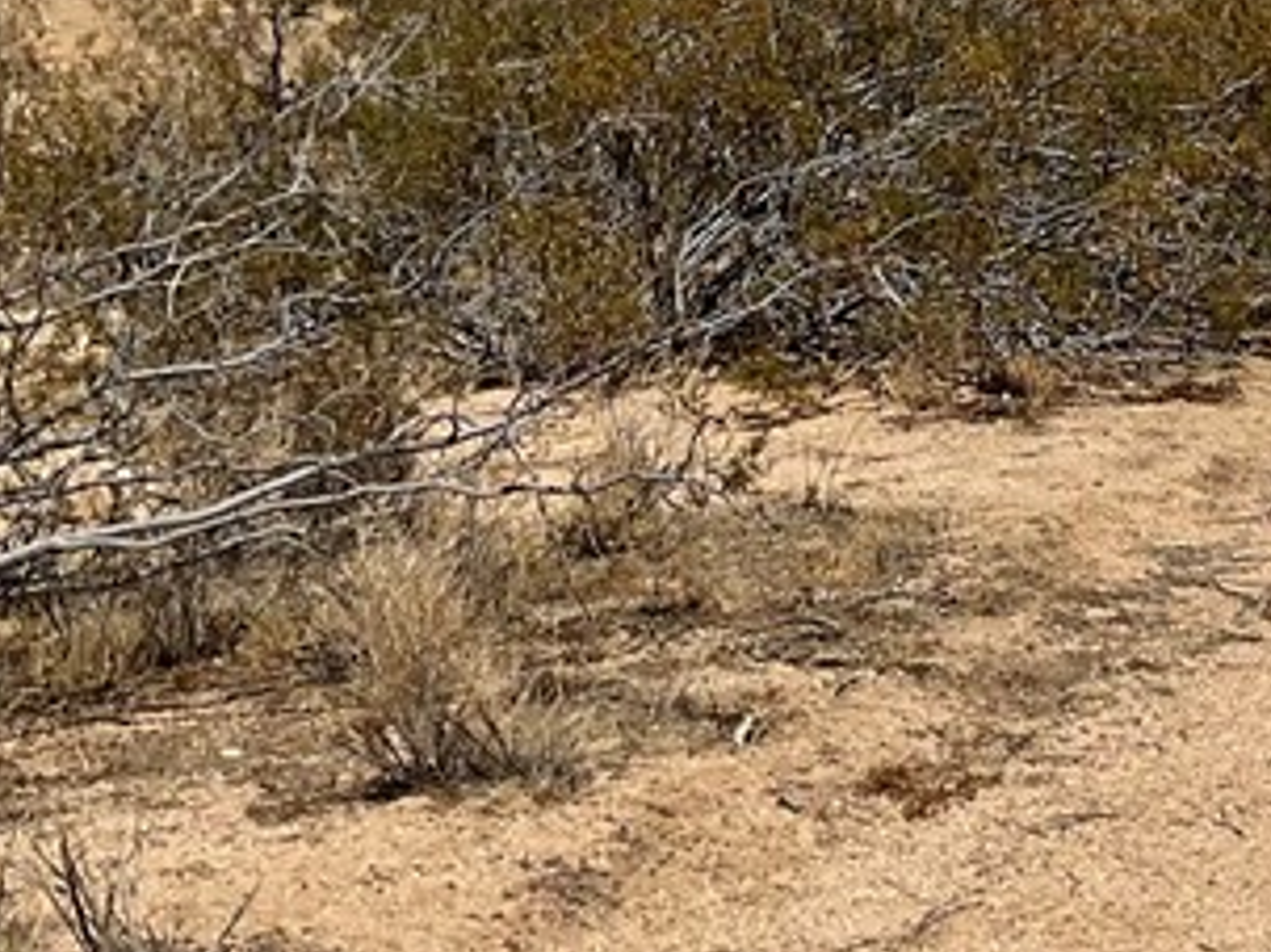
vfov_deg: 14.7
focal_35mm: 98
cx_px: 1640
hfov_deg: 18.7
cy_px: -122
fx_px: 3597
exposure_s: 1/5263
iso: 16
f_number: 1.8
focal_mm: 3
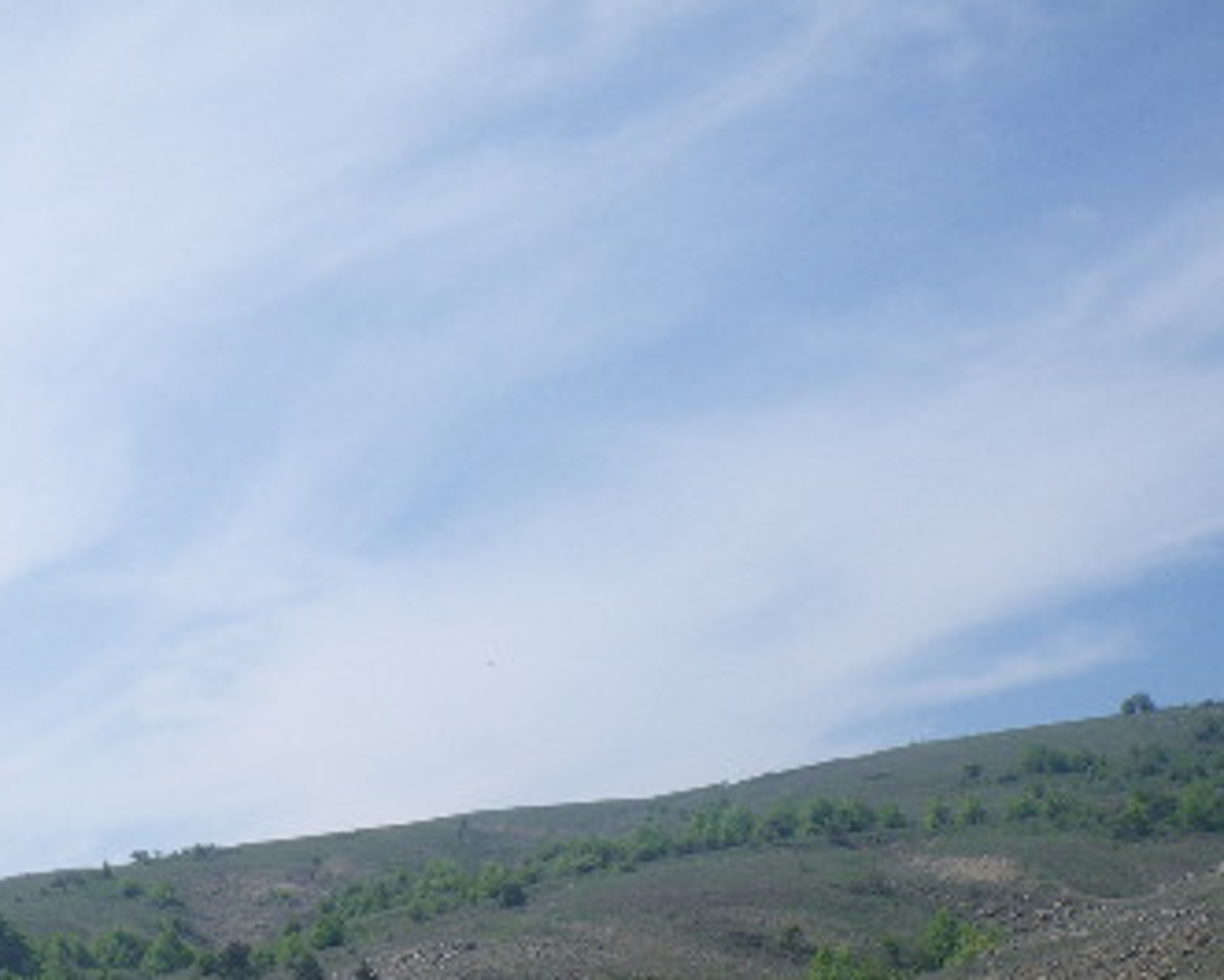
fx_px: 2392
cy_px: 1065
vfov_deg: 22.0
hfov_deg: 28.4
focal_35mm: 66
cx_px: 337
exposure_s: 1/640
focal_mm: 5
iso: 50
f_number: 4.2
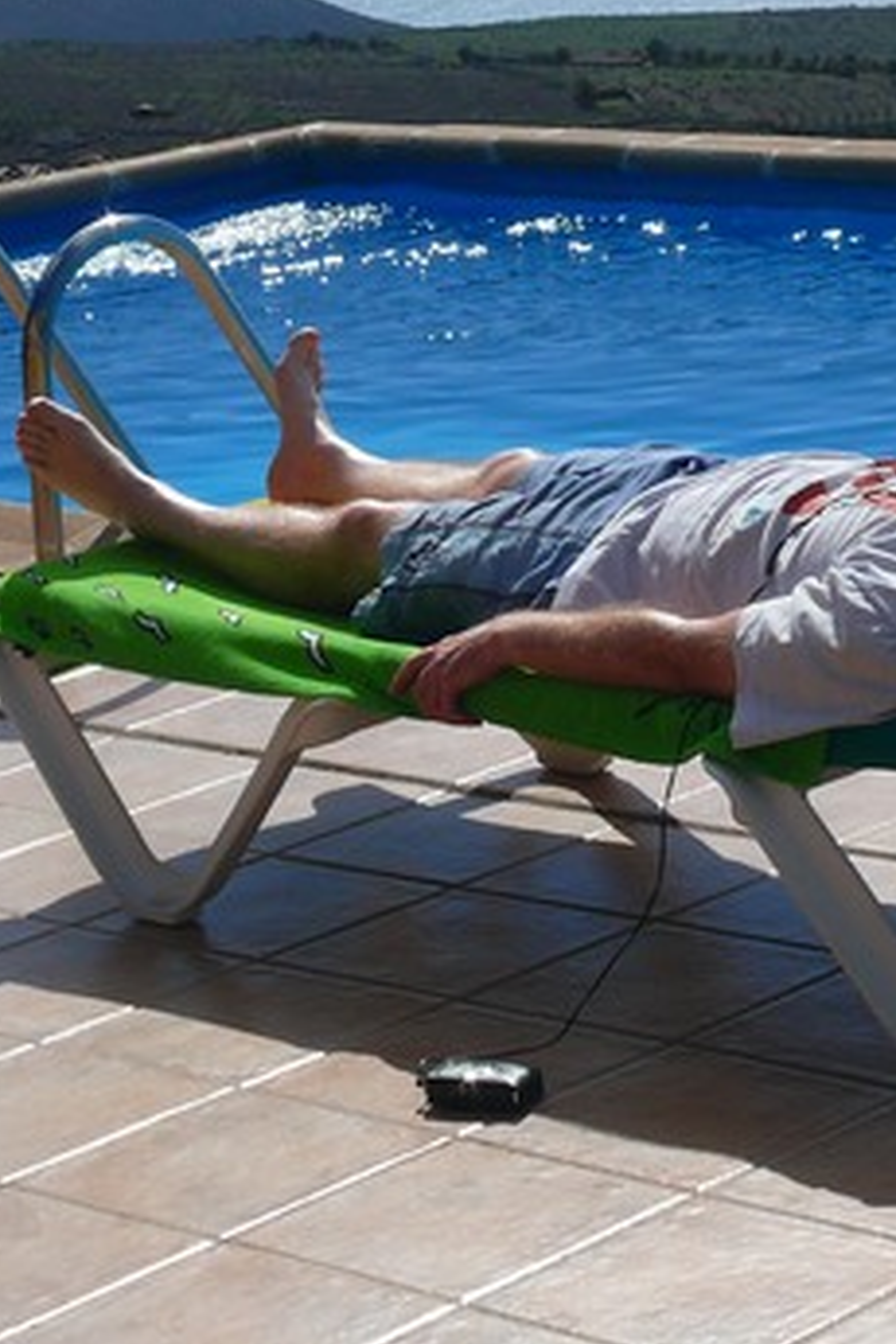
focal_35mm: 122
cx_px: 806
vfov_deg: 16.7
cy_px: 448
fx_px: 4554
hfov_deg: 11.2
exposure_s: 1/400
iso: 100
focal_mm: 11.4
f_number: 5.6
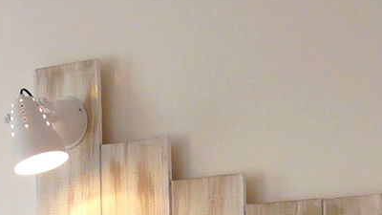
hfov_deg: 17.6
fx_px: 1236
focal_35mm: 122
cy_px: 398
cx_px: 186
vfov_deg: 9.4
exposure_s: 1/100
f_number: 3.2
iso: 100
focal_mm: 4.6
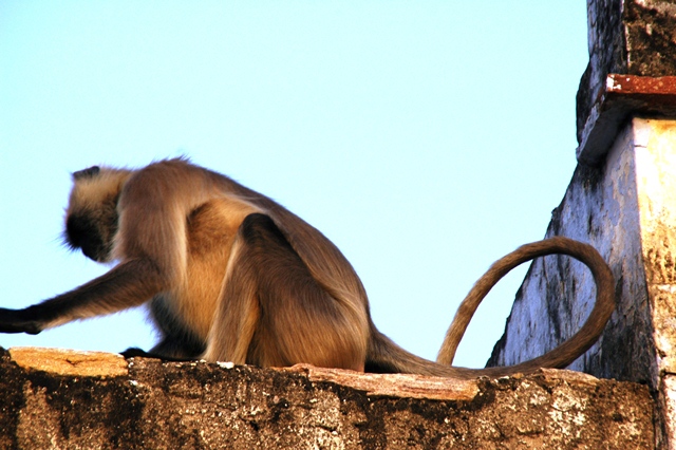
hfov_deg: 6.9
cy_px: 225
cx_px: 338
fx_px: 5630
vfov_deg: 4.6
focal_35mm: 300
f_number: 9
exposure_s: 1/250
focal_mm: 200
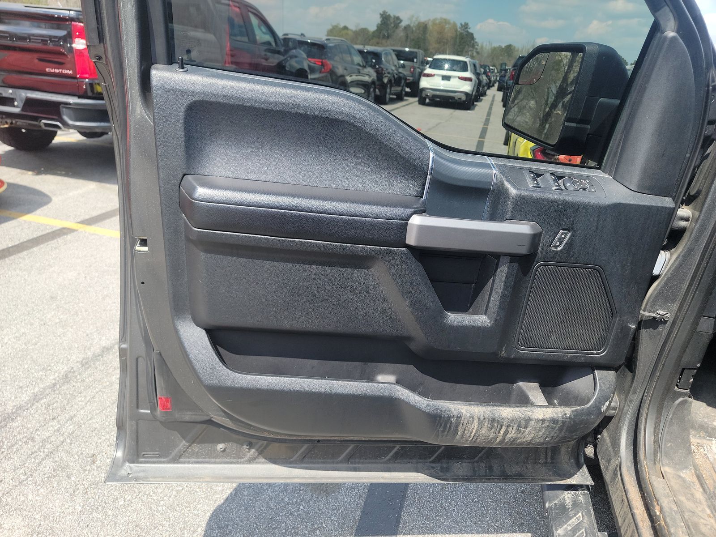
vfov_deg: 56.8
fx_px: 496
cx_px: 358
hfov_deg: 71.6
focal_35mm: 24
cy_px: 268
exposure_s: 1/289
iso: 50
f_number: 1.8
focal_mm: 6.7
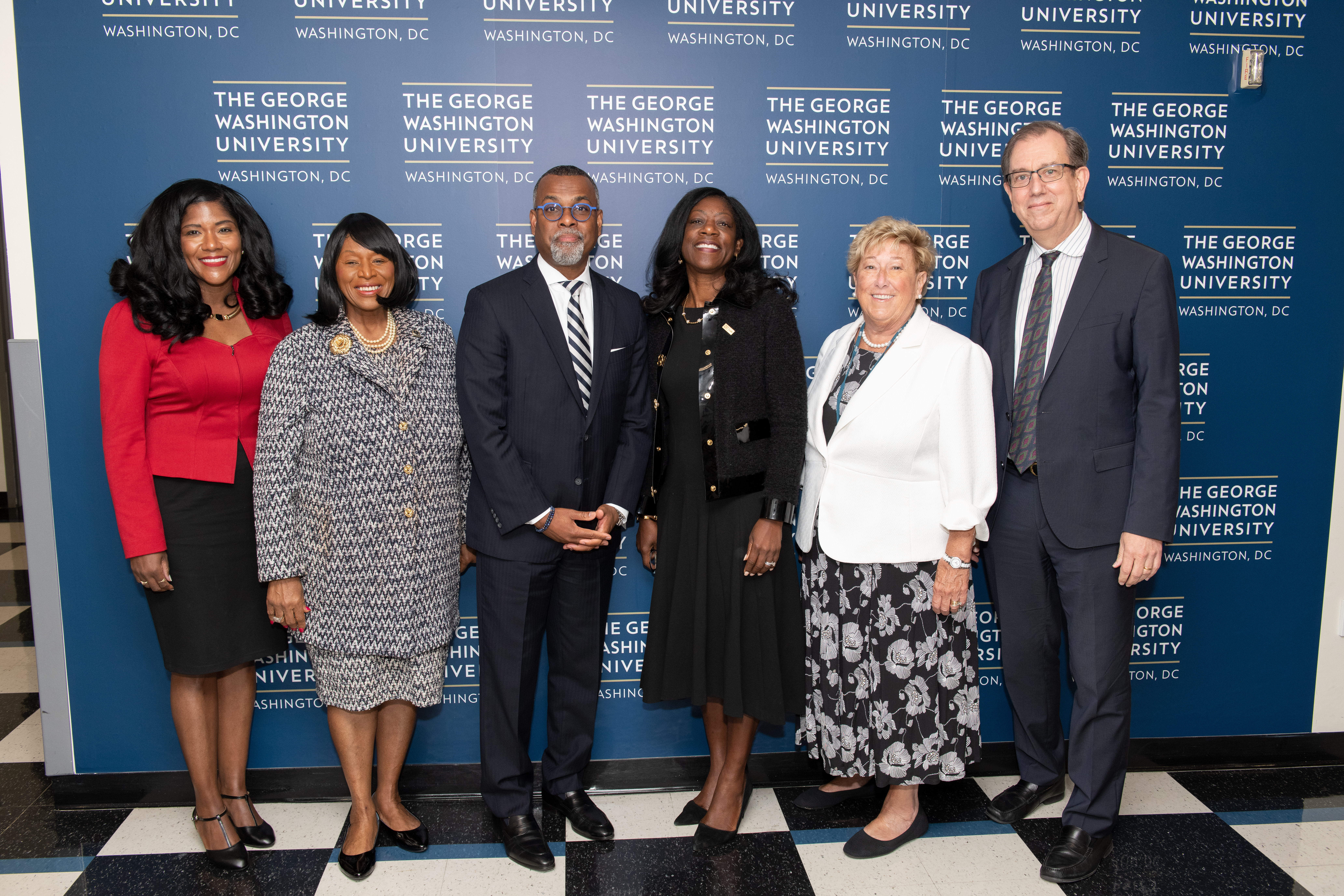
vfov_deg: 42.3
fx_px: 1157
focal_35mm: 31
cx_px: 672
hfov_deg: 60.3
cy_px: 448
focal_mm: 31
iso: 800
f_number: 7.1
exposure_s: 1/125
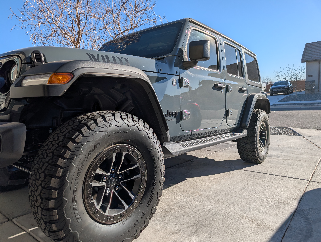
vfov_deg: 56.9
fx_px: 223
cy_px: 121
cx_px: 160
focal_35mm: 24
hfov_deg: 71.5
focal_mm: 6.9
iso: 20
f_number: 1.68
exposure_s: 1/9346
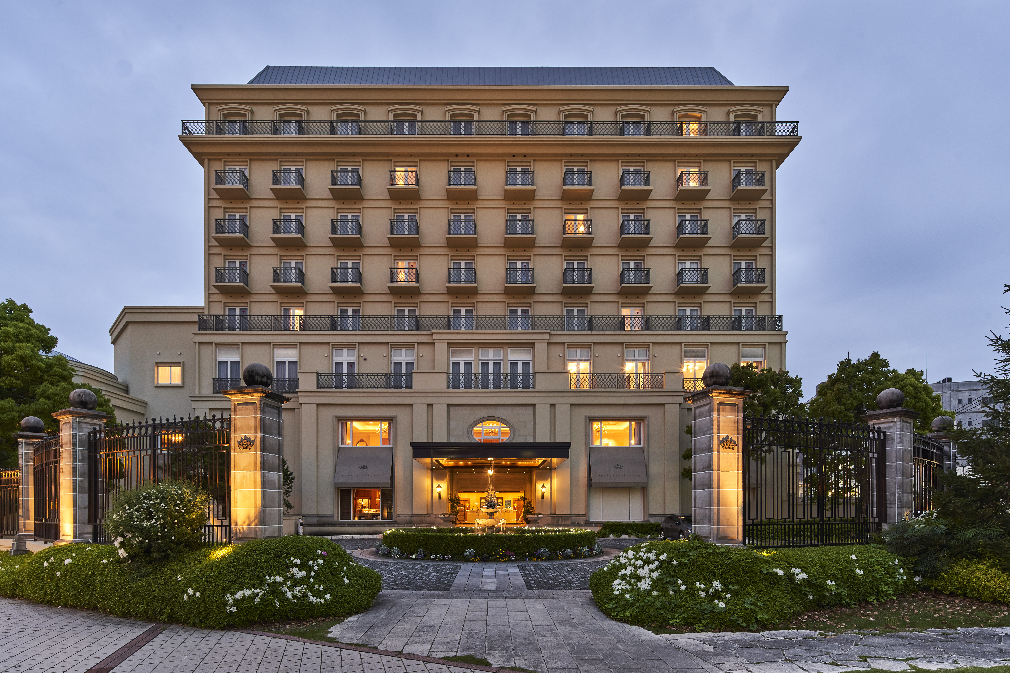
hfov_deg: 93.3
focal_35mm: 17
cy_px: 336
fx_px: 477
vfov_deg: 70.5
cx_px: 505
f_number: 11
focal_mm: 17
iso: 400
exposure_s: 1/1.25
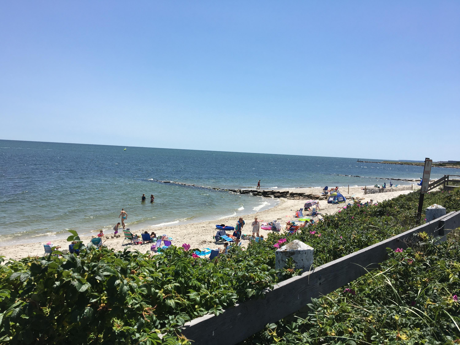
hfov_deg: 61.7
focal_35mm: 29
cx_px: 230
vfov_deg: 48.2
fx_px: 385
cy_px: 172
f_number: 2.2
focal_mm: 4.15
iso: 25
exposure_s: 1/2481
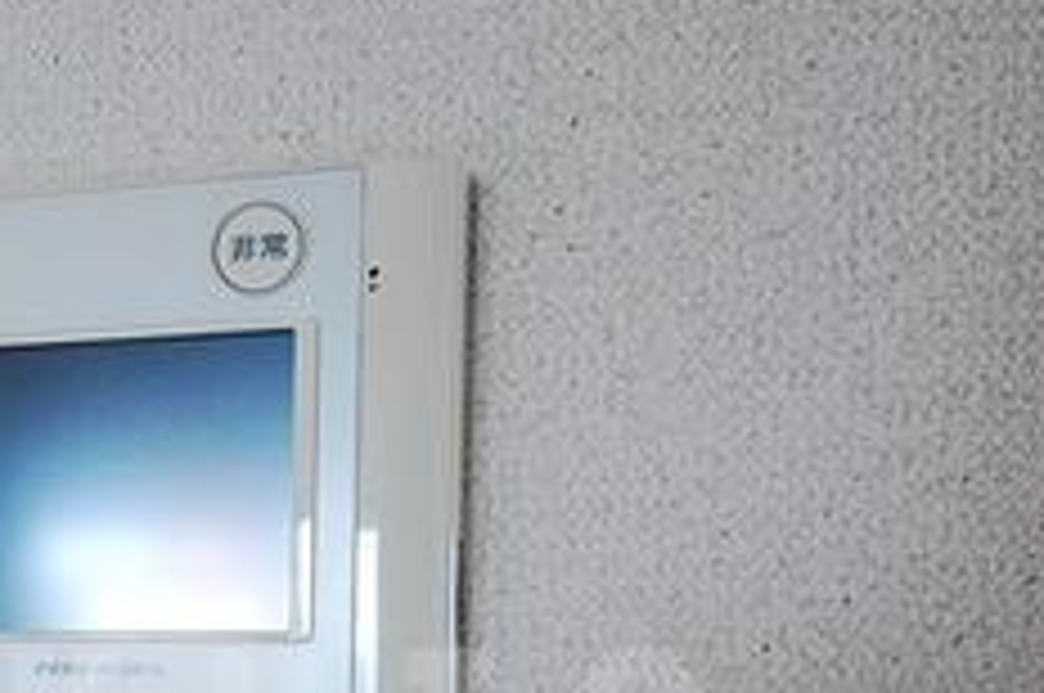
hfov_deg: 32.1
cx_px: 27
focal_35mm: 58
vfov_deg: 22.3
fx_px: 1680
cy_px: 711
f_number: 5.3
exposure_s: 1/40
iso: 800
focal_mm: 14
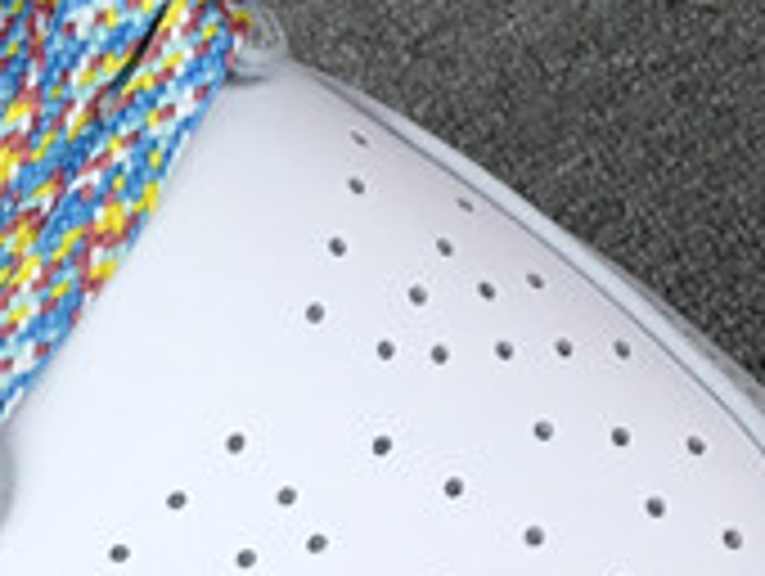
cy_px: 20
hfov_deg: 11.6
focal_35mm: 164
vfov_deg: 9.0
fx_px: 3629
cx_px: -364
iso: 25
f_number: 2.4
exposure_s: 1/390
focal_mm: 3.3
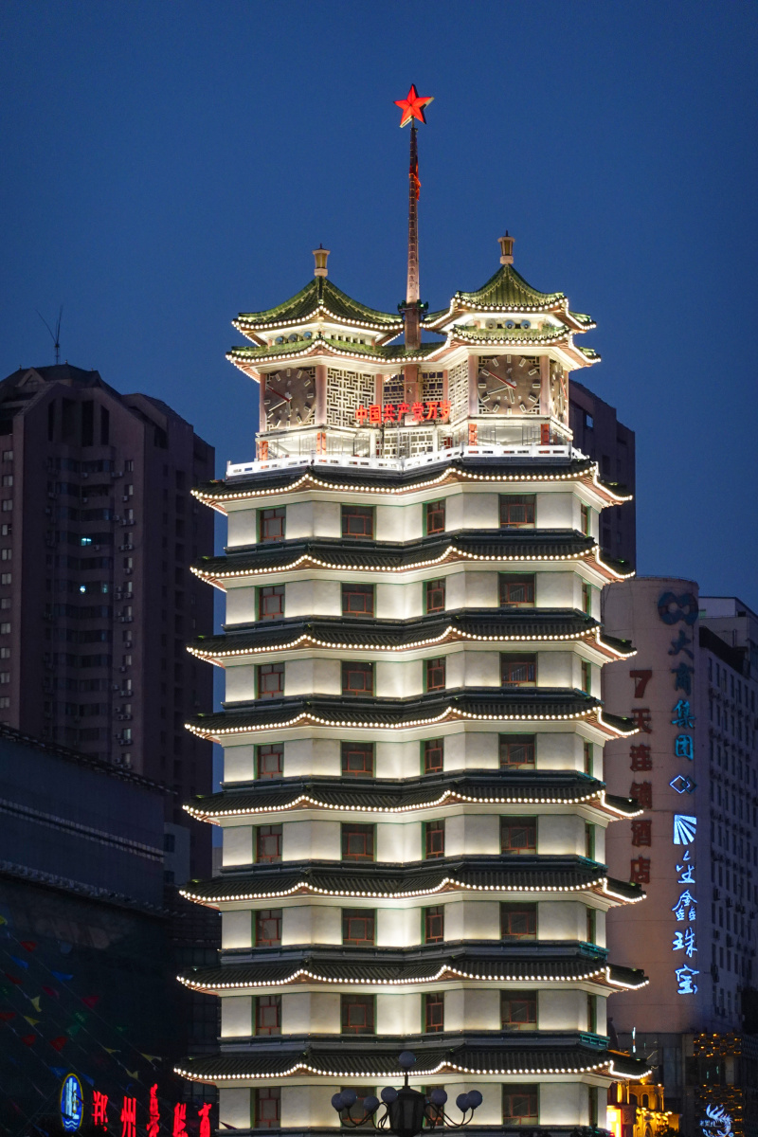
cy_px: 568
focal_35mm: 139
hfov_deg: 9.9
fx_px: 4390
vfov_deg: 14.8
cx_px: 379
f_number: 4.5
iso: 800
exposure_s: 1/60
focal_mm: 50.65
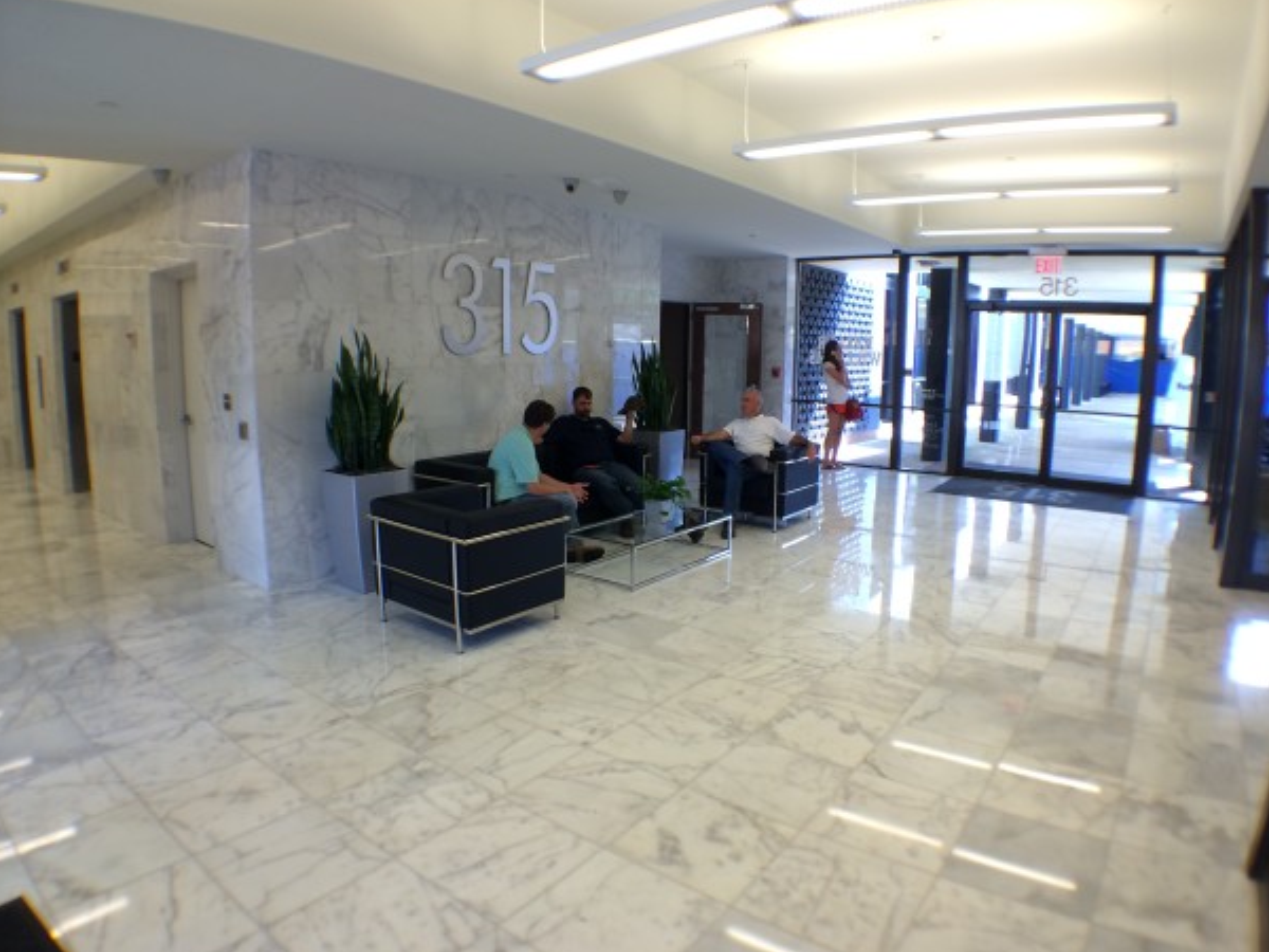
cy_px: 477
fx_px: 1136
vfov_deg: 45.4
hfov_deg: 58.3
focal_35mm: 31
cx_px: 643
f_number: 2.2
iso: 40
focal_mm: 4.12
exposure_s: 1/40
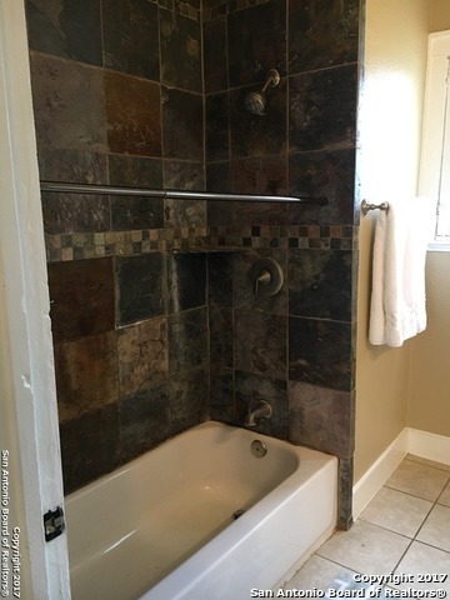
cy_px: 300
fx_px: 503
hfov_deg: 48.2
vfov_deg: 61.7
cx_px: 225
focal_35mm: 29
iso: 125
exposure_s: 1/30
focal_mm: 4.15
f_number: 2.2
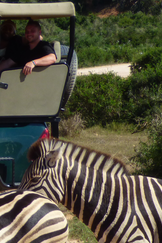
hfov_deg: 4.7
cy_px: 203
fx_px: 1938
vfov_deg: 7.2
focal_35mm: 287
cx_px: -97
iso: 100
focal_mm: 15.15
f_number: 4.6
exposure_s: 1/800
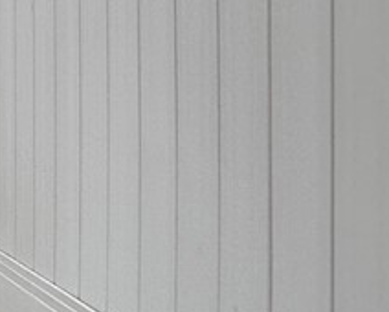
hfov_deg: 20.2
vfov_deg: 23.0
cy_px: 88
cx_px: -319
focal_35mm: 66
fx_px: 761
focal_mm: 2.22
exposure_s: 1/337
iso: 40
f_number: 2.2
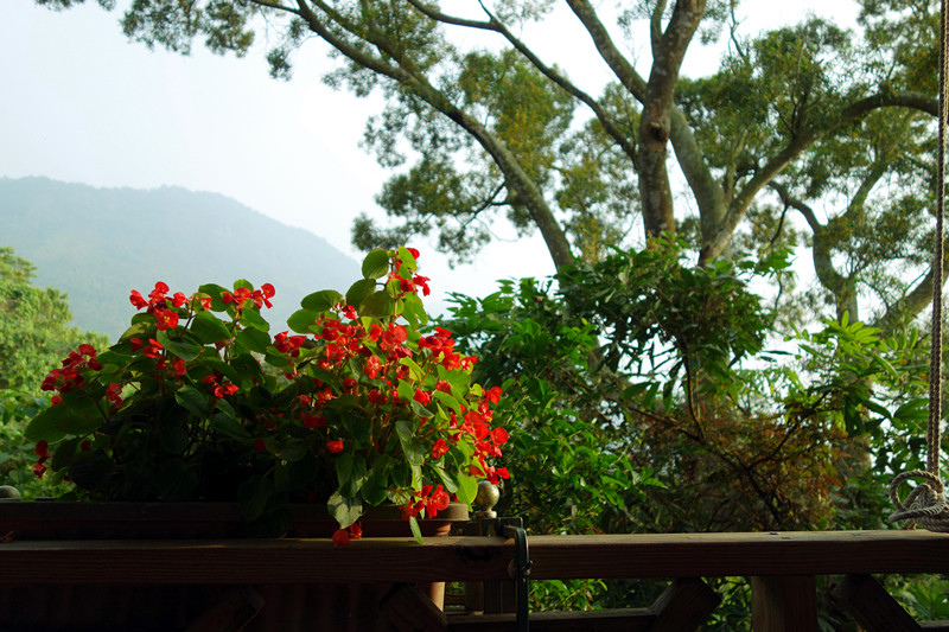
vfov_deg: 46.4
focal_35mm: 28
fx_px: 738
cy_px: 316
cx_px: 474
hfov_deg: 65.5
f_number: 2.2
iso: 125
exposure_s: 1/800
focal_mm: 10.4
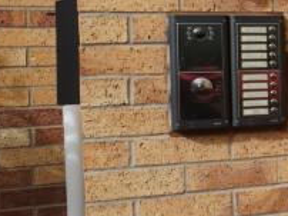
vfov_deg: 16.7
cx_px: 575
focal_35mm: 88
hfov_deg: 16.8
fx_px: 731
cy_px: 66
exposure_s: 1/160
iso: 100
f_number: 10
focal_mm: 12
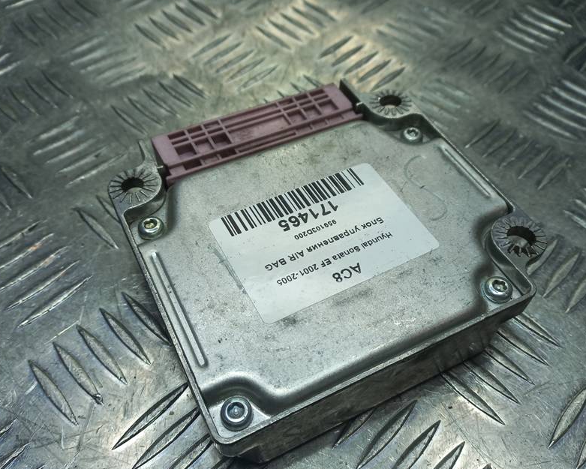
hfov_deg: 55.6
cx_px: 301
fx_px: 555
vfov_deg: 45.8
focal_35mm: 32
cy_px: 252
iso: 25
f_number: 1.8
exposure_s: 1/104
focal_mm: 4.6
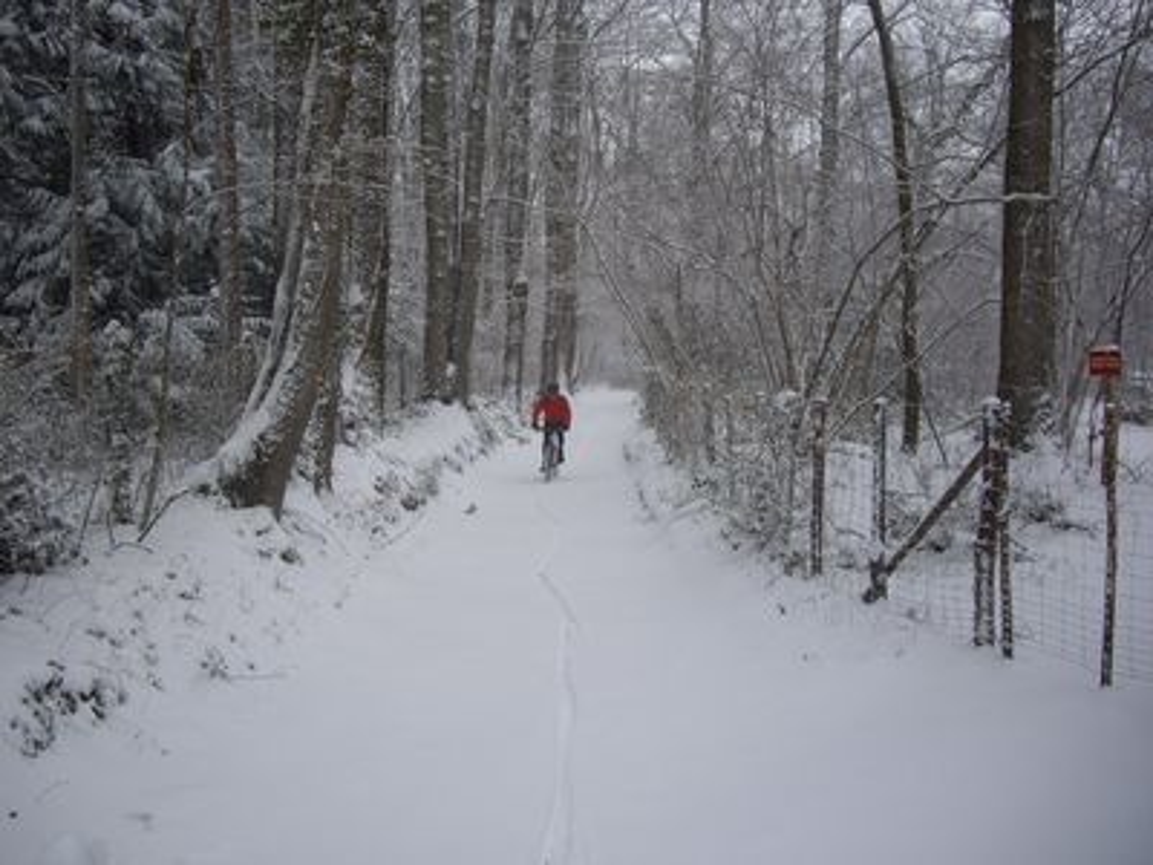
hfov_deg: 49.0
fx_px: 1266
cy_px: 432
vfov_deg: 37.7
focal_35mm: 38
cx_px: 576
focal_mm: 7.9
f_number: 2.8
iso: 64
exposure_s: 1/125
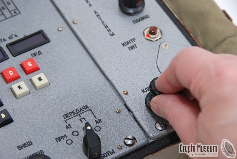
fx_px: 1038
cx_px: 118
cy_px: 80
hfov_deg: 13.0
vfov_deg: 8.7
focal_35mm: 158
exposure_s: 1/60
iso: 200
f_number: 9
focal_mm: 105
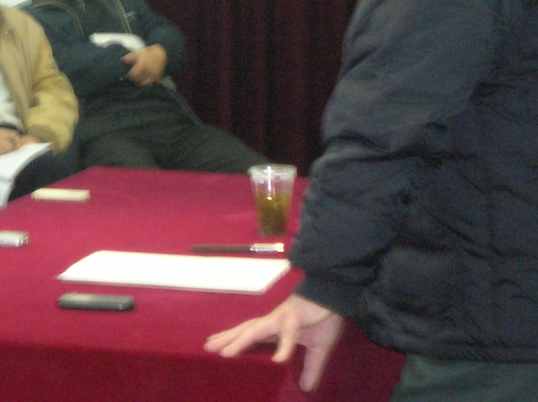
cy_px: 11
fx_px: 1956
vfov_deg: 11.6
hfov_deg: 15.2
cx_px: -57
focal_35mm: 126
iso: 200
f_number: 3.3
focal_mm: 8.4
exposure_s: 1/12
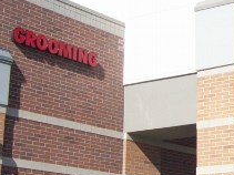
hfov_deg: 18.4
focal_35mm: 103
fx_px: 696
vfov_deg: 14.3
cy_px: 73
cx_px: 258
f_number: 5.1
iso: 80
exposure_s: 1/404
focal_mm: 5.6
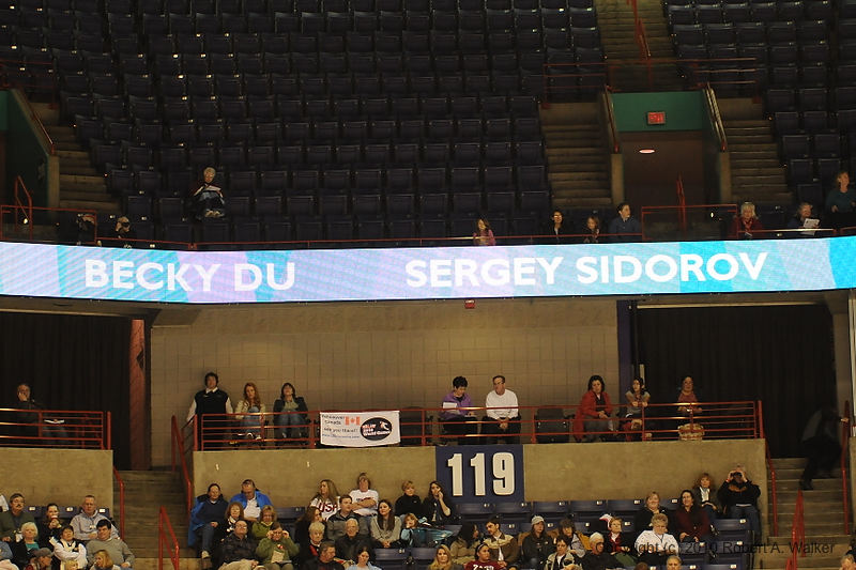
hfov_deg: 19.5
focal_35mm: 105
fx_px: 2496
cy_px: 285
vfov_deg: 13.0
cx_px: 428
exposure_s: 1/250
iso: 1250
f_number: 2.8
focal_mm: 70
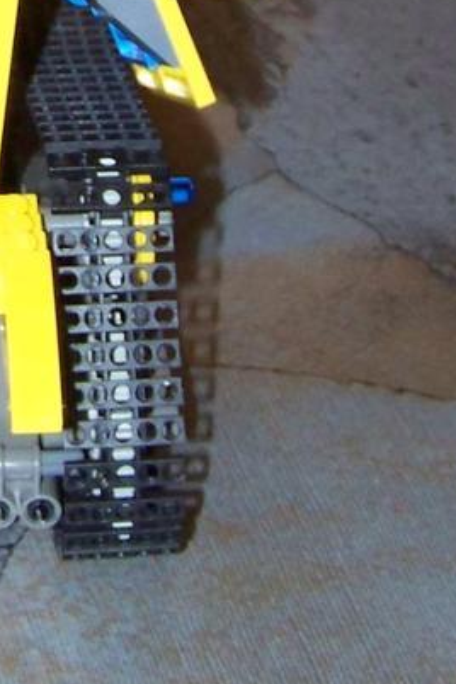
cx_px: -204
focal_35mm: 151
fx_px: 2869
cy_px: -105
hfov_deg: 8.9
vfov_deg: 13.3
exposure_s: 1/30
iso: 200
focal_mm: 6.3
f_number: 2.8
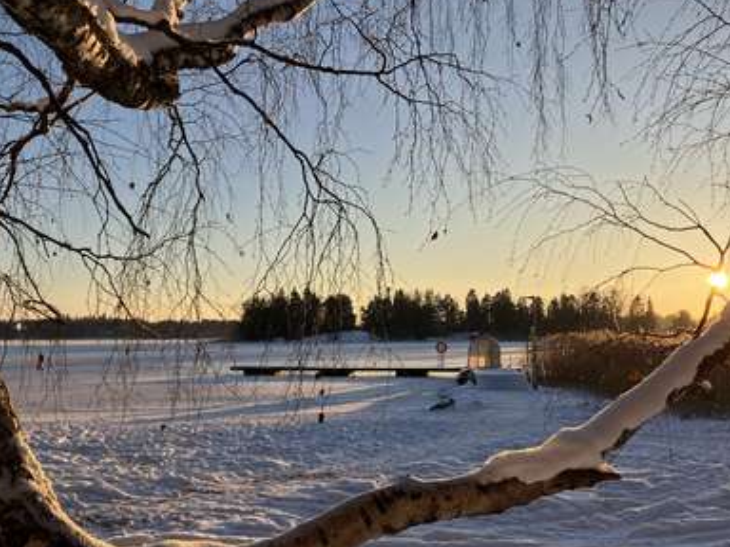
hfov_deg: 52.6
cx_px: 376
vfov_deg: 40.6
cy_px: 317
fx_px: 738
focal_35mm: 35
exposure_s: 1/1736
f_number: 1.8
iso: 32
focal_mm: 3.99
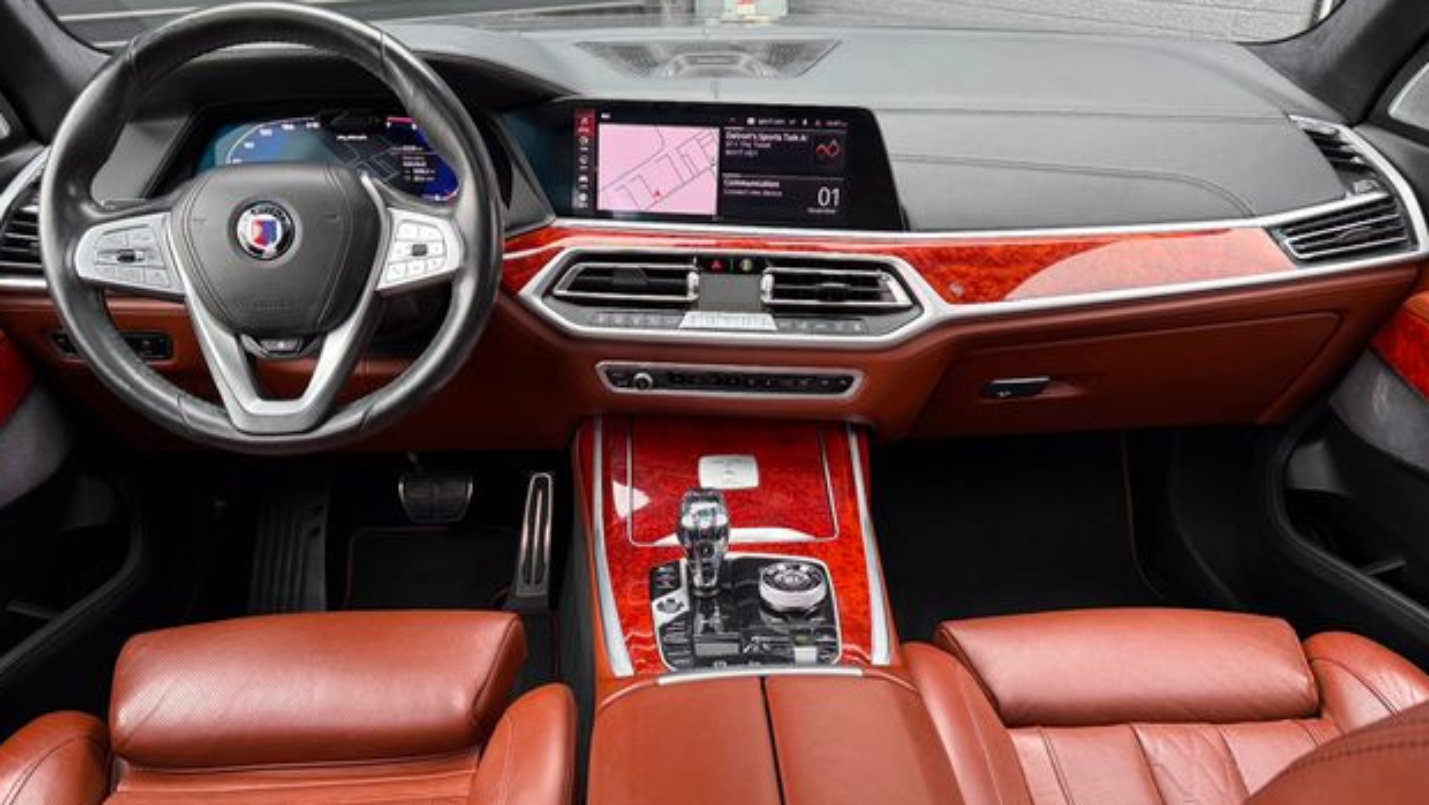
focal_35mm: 27
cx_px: 705
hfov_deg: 69.8
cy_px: 413
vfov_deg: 42.9
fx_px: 1023
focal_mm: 6.76
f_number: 1.78
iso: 160
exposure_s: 1/120
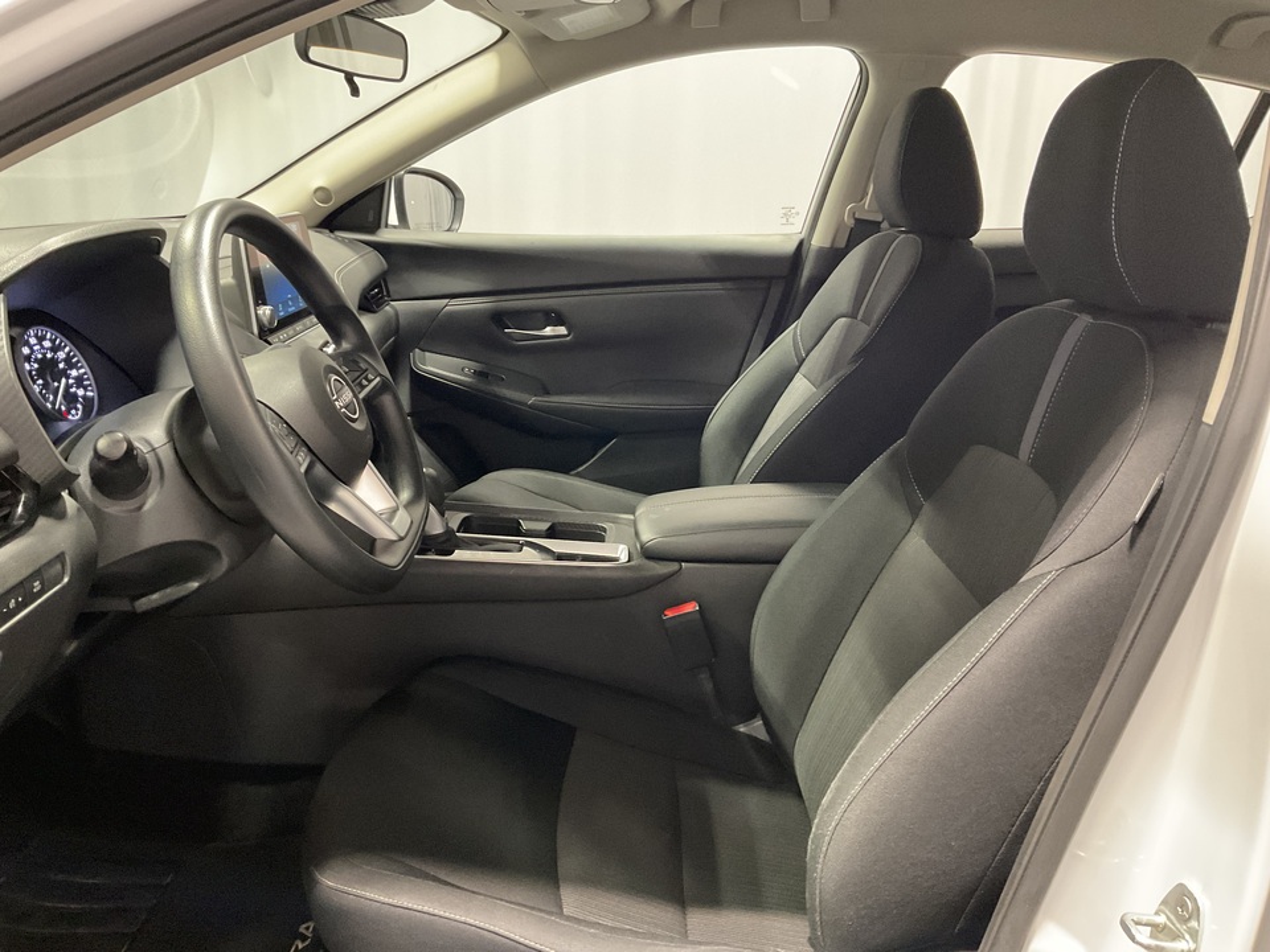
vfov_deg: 48.2
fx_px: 1064
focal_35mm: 29
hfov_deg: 61.7
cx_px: 635
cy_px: 476
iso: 250
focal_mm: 3
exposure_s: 1/30
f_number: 1.8
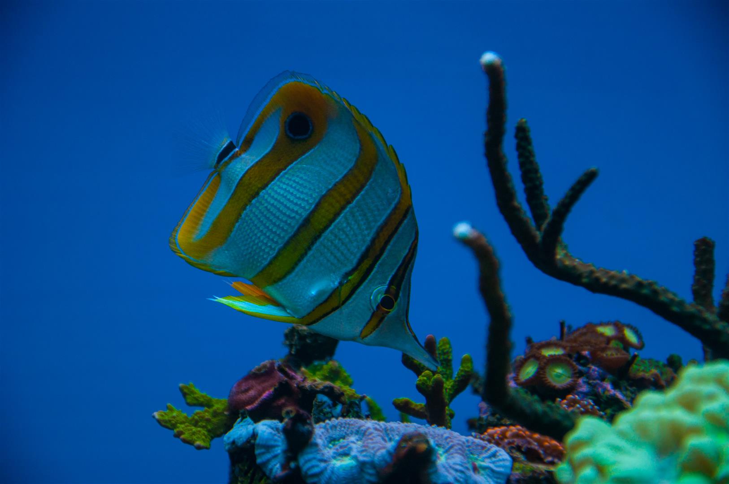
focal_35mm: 158
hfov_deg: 13.1
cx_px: 364
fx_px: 3186
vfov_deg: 8.7
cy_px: 242
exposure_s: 1/125
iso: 200
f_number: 5.6
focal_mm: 105
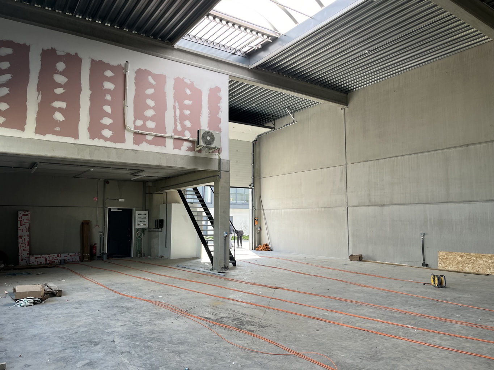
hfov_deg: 67.3
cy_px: 185
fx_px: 371
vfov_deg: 53.1
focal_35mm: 26
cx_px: 247
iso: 50
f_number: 1.6
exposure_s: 1/321
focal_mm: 5.1
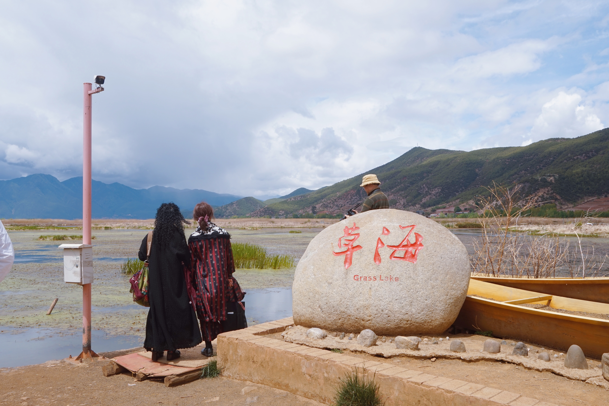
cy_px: 203
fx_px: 558
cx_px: 304
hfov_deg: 57.2
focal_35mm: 33
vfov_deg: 39.9
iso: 100
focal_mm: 22
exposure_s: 1/160
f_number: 11
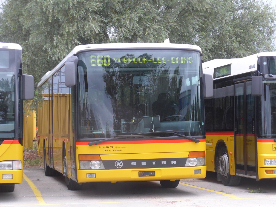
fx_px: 821
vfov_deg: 14.4
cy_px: 104
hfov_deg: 19.1
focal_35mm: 103
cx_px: 138
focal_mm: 20.4
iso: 400
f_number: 4.8
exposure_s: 1/60
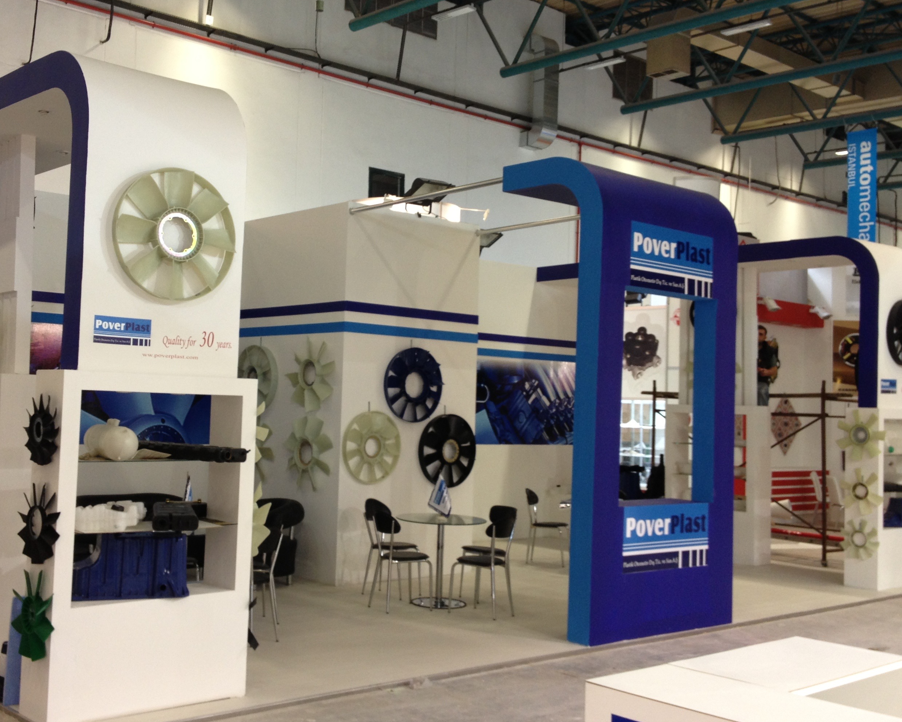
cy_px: 342
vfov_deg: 33.4
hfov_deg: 41.0
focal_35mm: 45
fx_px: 1201
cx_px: 367
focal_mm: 4.28
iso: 64
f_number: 2.4
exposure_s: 1/24
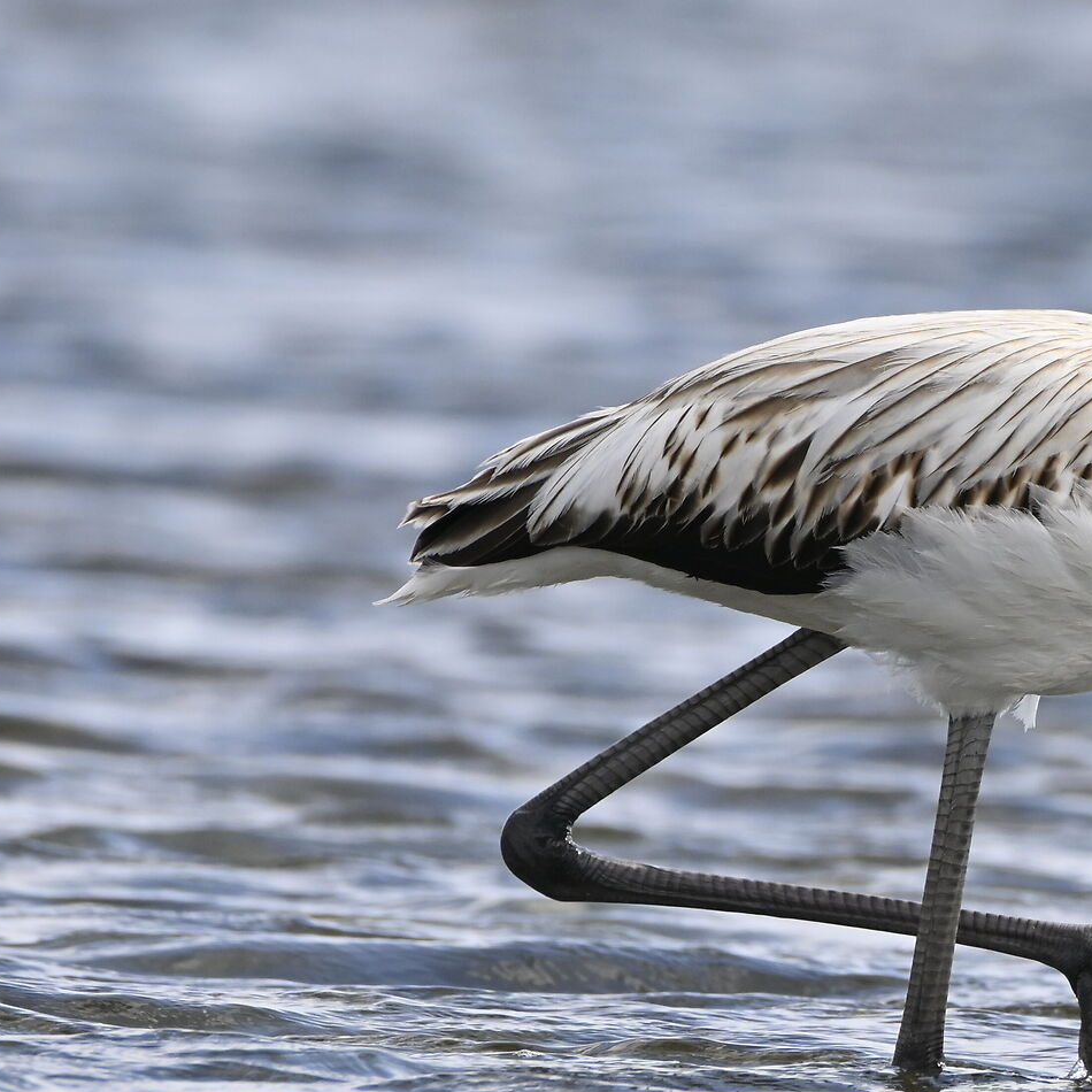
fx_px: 57461
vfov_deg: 1.1
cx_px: 1233
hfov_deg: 1.1
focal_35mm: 1610
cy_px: 497
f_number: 7.1
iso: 400
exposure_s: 1/1250
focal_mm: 500
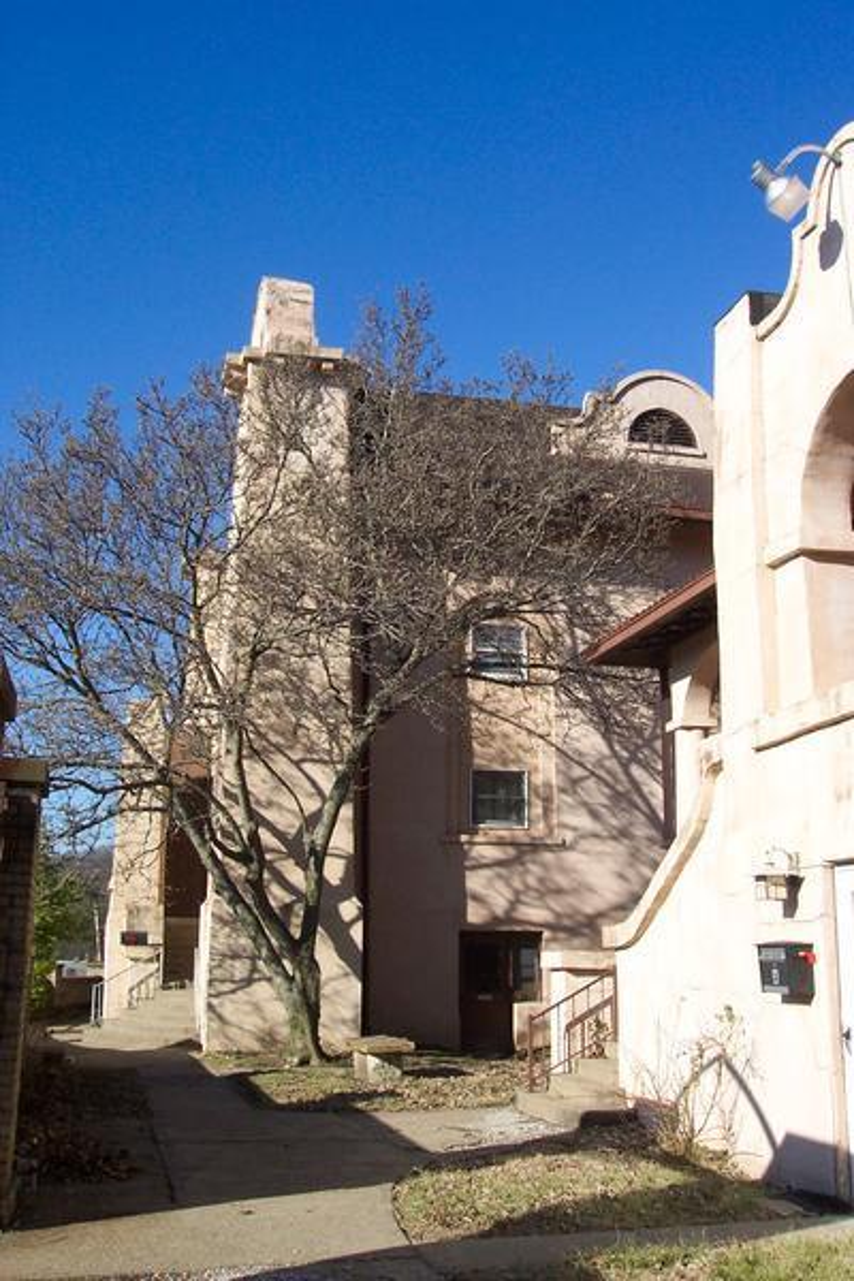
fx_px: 1352
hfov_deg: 35.1
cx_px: 427
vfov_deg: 50.7
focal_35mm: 38
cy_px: 640
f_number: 4.8
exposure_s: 1/700
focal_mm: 8
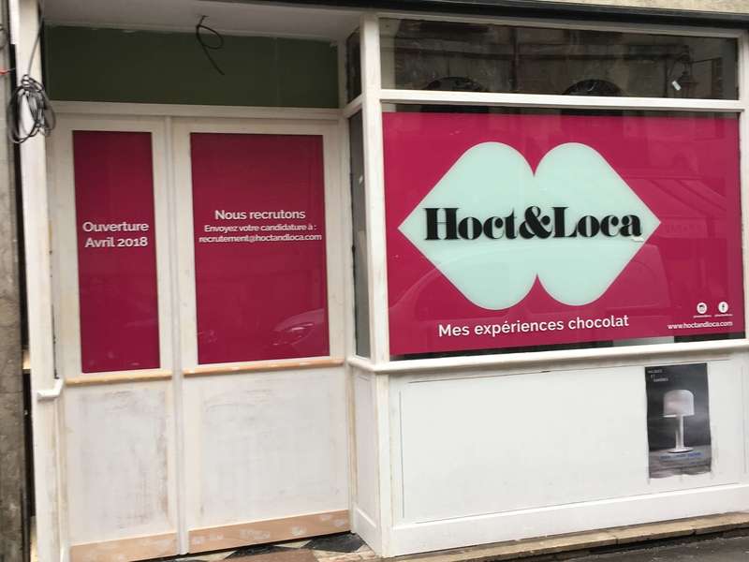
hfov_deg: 61.7
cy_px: 281
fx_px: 627
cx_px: 374
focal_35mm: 29
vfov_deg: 48.2
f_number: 2.2
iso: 32
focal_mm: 4.15
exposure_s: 1/50
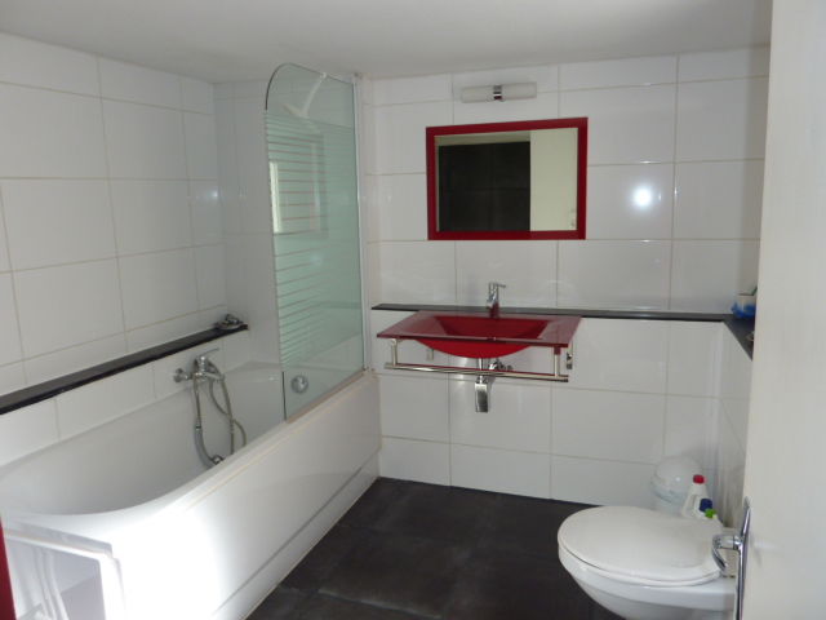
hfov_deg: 69.4
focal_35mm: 25
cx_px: 413
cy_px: 310
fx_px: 597
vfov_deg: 54.9
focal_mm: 4.1
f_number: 3.3
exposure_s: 1/30
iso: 100
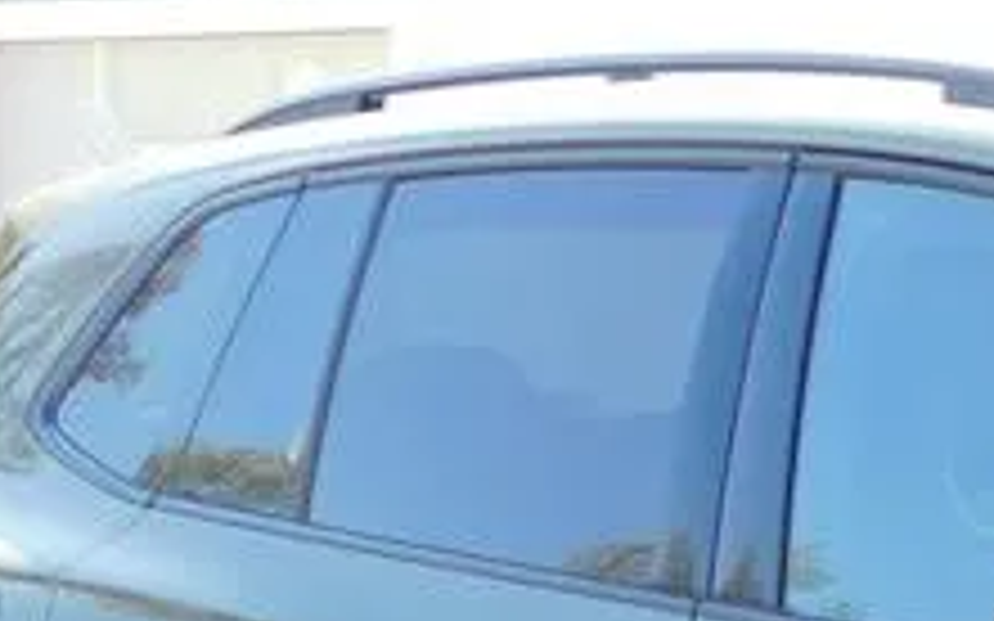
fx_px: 5985
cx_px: 1786
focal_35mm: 221
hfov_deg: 9.1
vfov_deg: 5.8
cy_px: 1246
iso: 125
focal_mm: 8
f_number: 3.7
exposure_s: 1/160
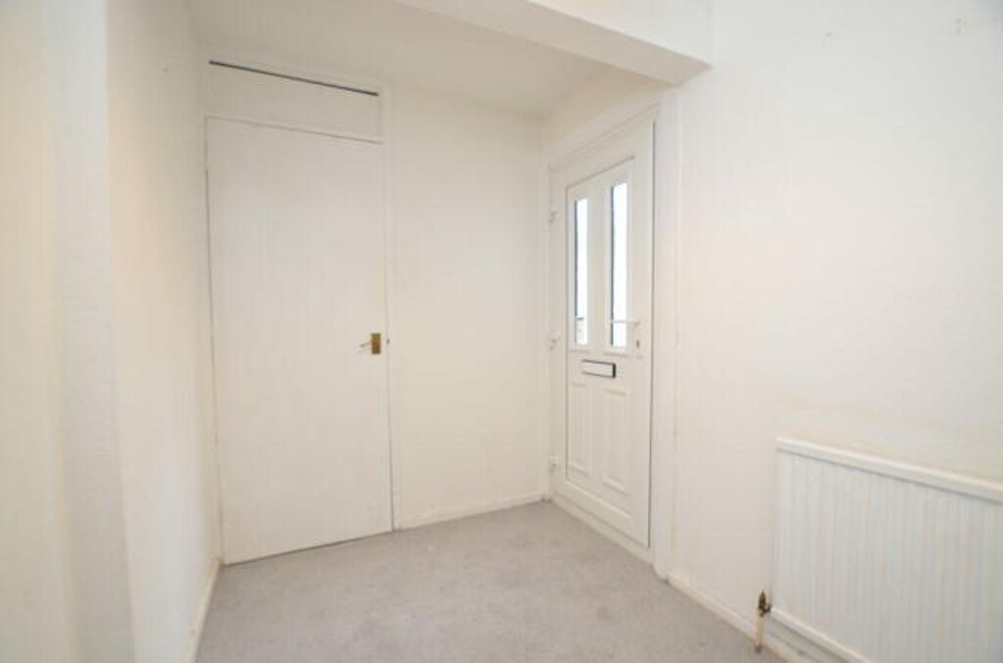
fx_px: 417
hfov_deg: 100.5
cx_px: 502
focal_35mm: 15
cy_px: 332
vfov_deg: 77.0
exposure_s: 1/60
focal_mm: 10
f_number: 4
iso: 640
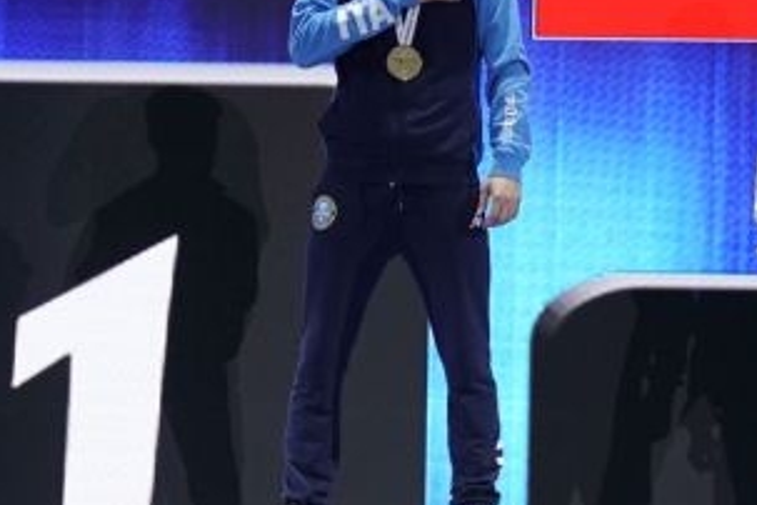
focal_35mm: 184
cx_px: 477
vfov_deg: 7.5
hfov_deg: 11.2
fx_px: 3869
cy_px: 142
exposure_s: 1/125
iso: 200
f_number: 2.8
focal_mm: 31
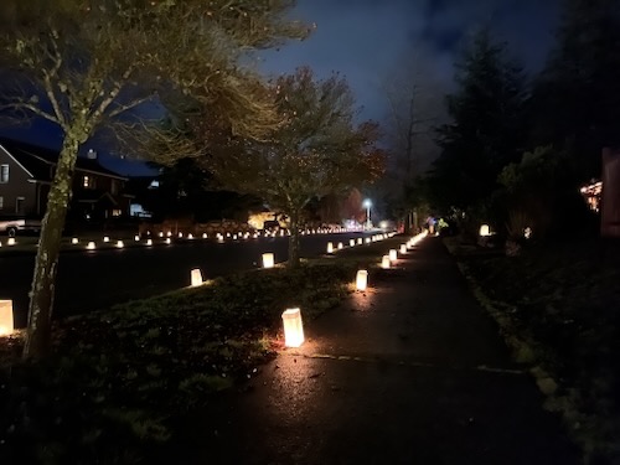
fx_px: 466
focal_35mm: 26
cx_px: 310
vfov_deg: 53.1
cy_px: 232
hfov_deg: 67.3
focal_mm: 5.1
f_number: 1.6
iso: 10000
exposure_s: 1/5
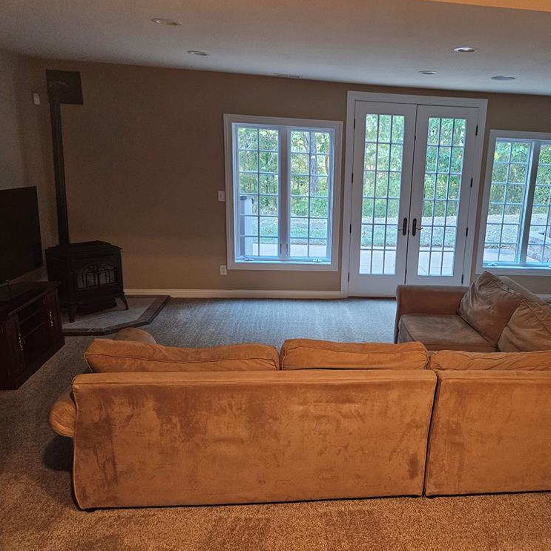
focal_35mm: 28
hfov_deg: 56.1
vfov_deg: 57.3
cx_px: 367
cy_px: 280
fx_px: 504
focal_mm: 5.4
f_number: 1.8
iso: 800
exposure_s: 1/120
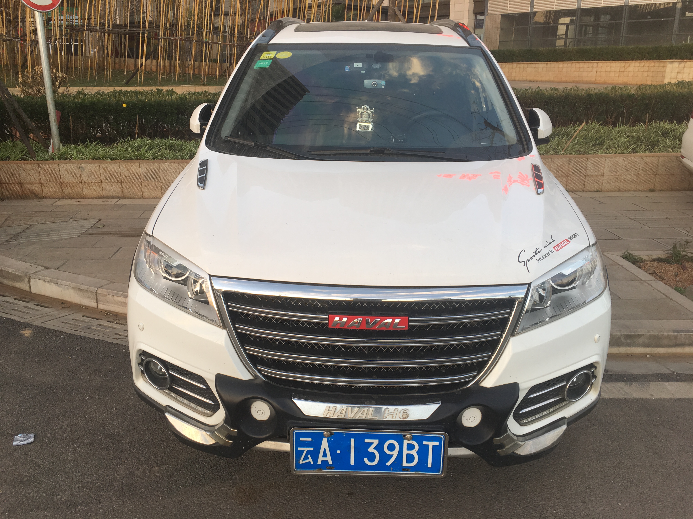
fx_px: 581
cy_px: 260
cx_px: 346
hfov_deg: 61.7
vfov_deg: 48.2
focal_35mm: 29
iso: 25
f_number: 2.2
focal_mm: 4.15
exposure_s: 1/50
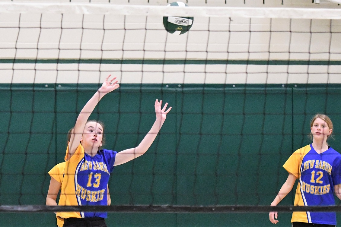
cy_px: 114
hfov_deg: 15.2
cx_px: 170
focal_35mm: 135
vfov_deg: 10.2
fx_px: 1278
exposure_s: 1/1000
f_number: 2.8
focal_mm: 90
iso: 11400
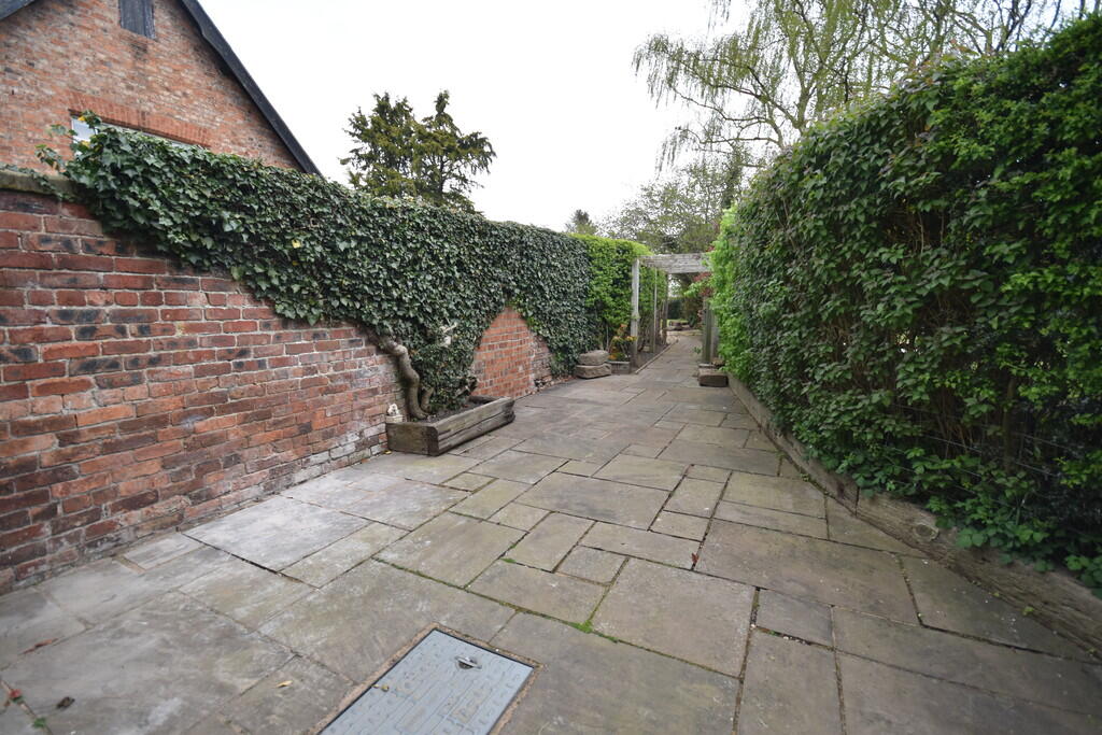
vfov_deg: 77.3
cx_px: 551
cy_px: 368
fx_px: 459
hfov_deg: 100.4
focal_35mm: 15
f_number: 5.6
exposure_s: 1/250
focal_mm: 10
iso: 280
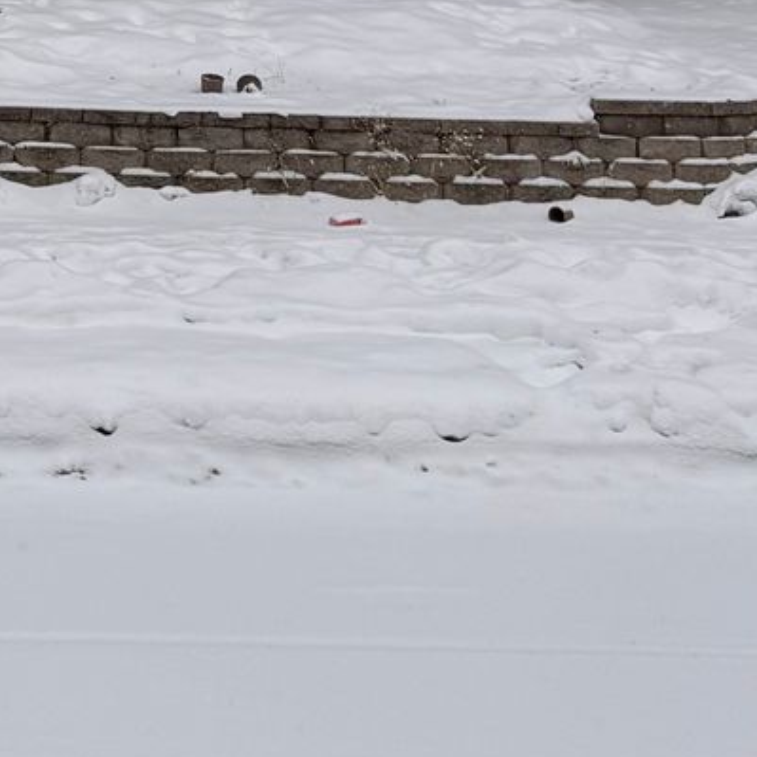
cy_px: -448
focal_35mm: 102
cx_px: -230
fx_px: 2524
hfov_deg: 16.2
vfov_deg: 15.5
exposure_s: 1/4950
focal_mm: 6.76
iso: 80
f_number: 1.78
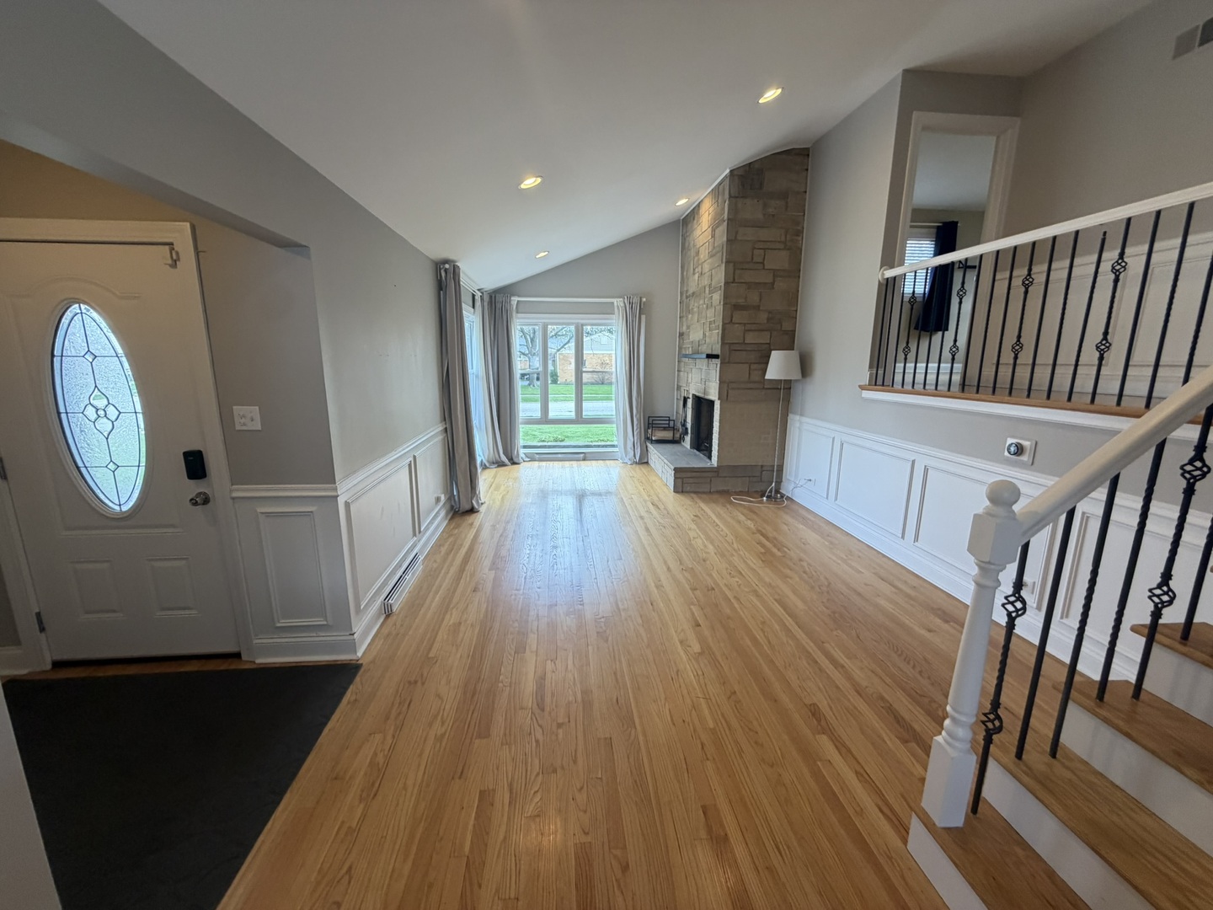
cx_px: 606
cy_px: 455
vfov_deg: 85.7
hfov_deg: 102.1
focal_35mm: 14
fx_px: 491
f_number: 2.2
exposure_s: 1/120
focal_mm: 2.22
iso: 160
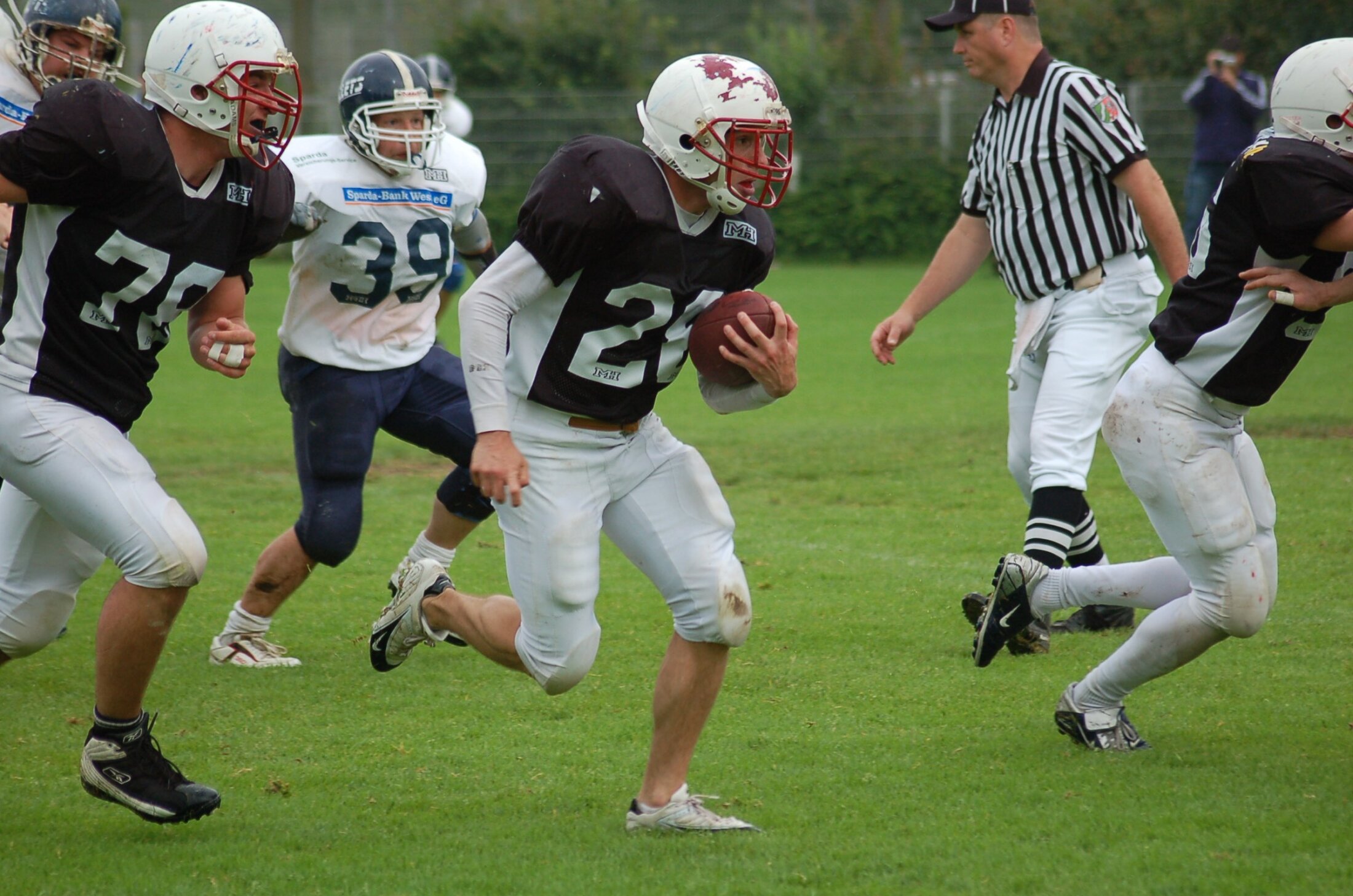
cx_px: 676
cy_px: 448
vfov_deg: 6.8
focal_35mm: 202
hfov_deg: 10.2
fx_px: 7596
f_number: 4.5
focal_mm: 135
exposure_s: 1/1000
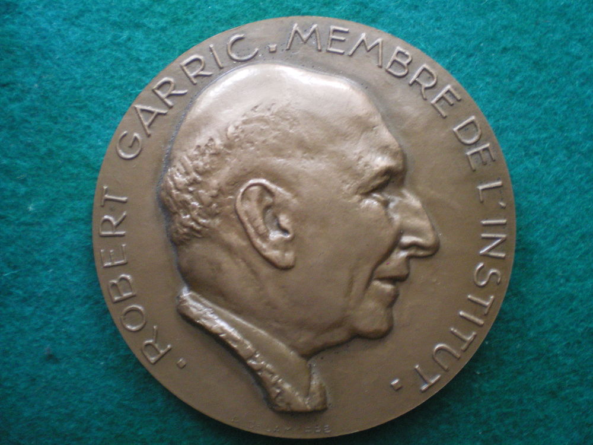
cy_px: 222
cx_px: 296
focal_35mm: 38
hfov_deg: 49.0
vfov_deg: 37.7
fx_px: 651
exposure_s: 1/8
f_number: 3.1
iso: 400
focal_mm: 6.3
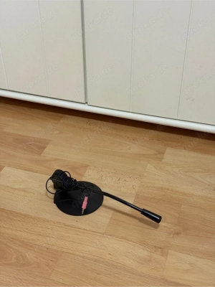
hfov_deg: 30.3
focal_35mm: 48
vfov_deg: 39.7
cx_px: 108
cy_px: 144
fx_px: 398
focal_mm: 6.76
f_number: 1.78
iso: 500
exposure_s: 1/40
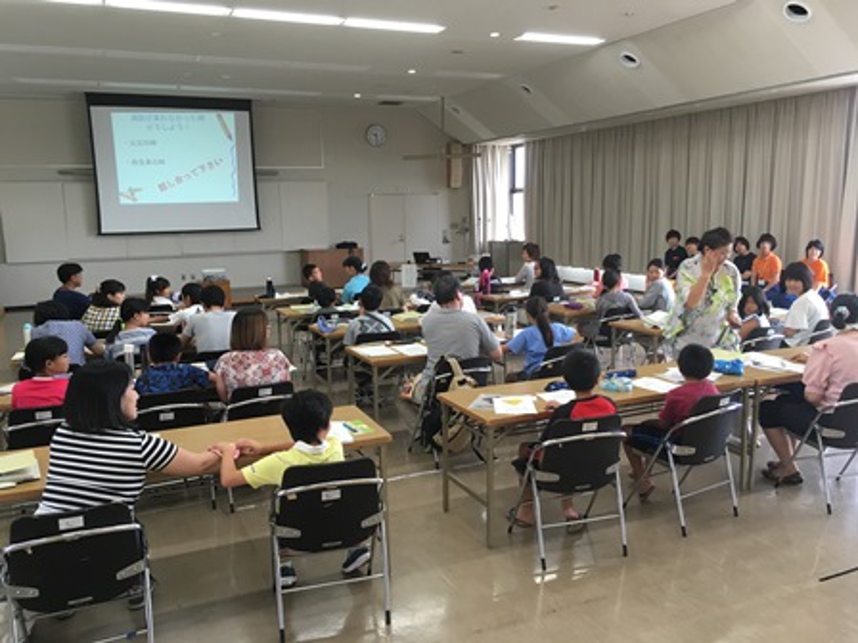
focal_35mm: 29
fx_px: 719
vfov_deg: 48.2
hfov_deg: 61.7
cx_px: 429
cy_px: 322
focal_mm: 4.15
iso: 32
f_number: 2.2
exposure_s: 1/30
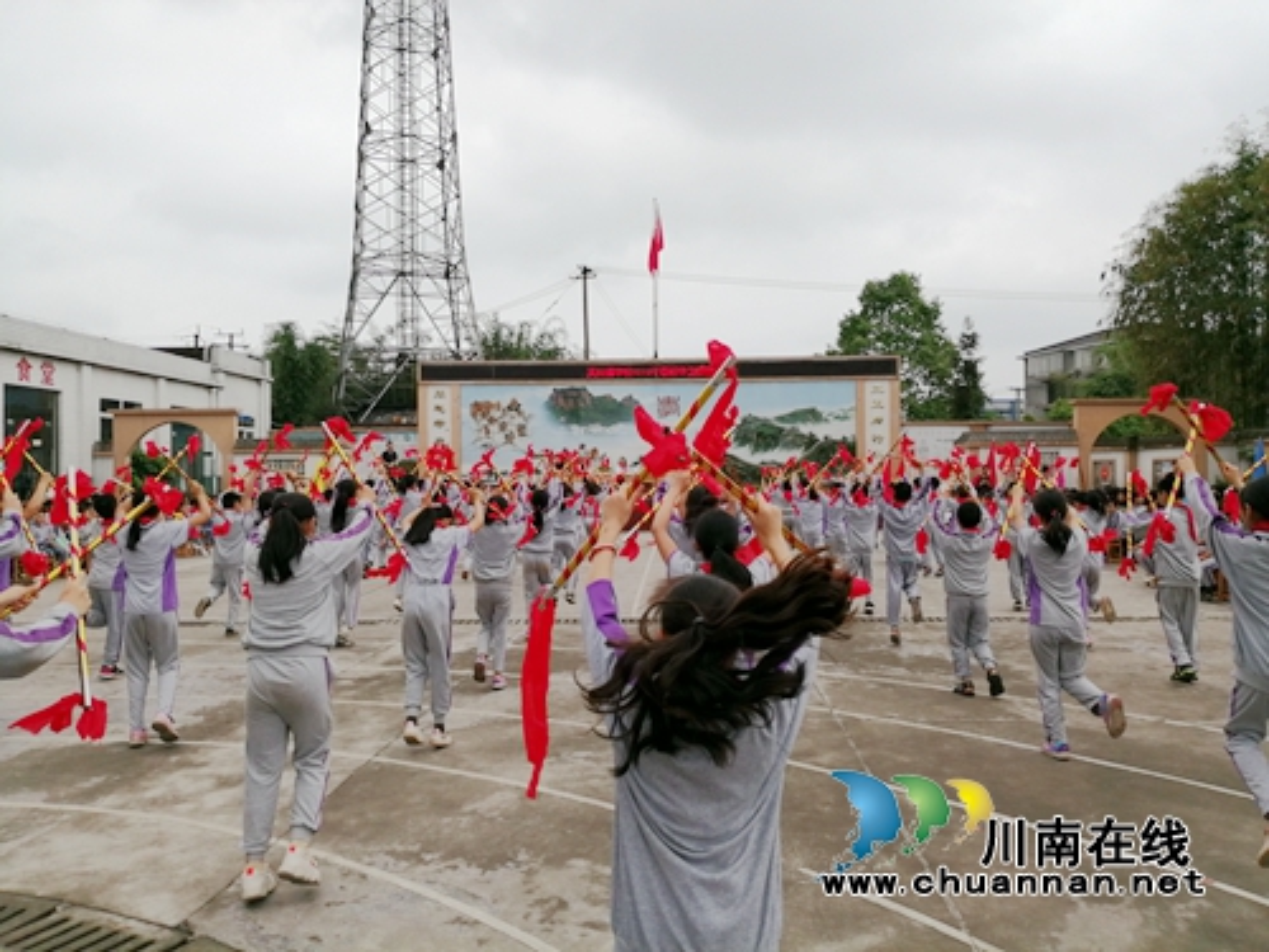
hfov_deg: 67.3
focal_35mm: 26
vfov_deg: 53.1
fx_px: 953
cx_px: 634
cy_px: 476
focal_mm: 3.62
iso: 50
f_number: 1.8
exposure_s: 1/1575
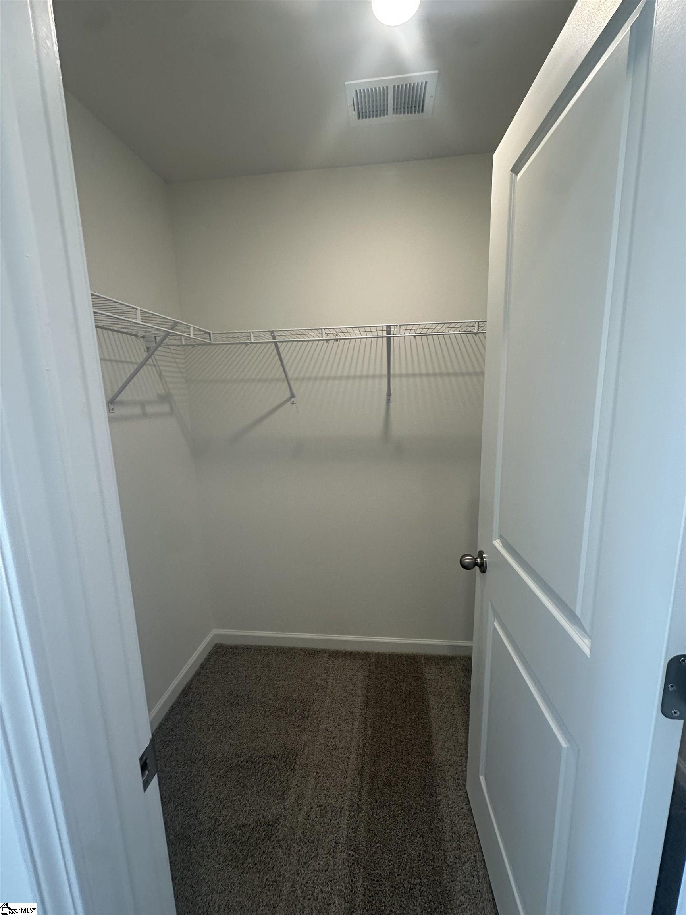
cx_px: 343
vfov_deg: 102.1
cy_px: 458
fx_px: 370
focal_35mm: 14
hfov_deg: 85.7
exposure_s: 1/120
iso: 160
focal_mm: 2.22
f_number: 2.2
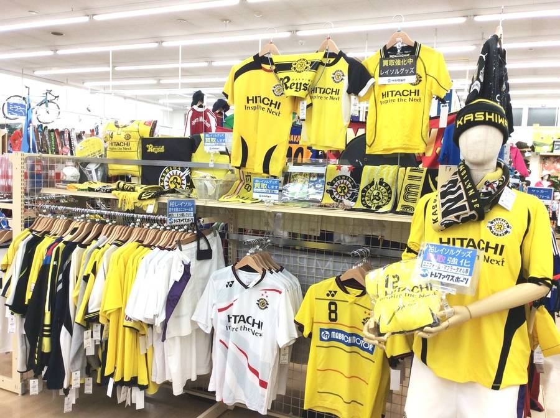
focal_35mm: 32
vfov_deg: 44.0
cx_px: 280
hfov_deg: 56.9
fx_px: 517
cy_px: 209
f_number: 2.4
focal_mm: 3.3
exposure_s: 1/60
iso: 40
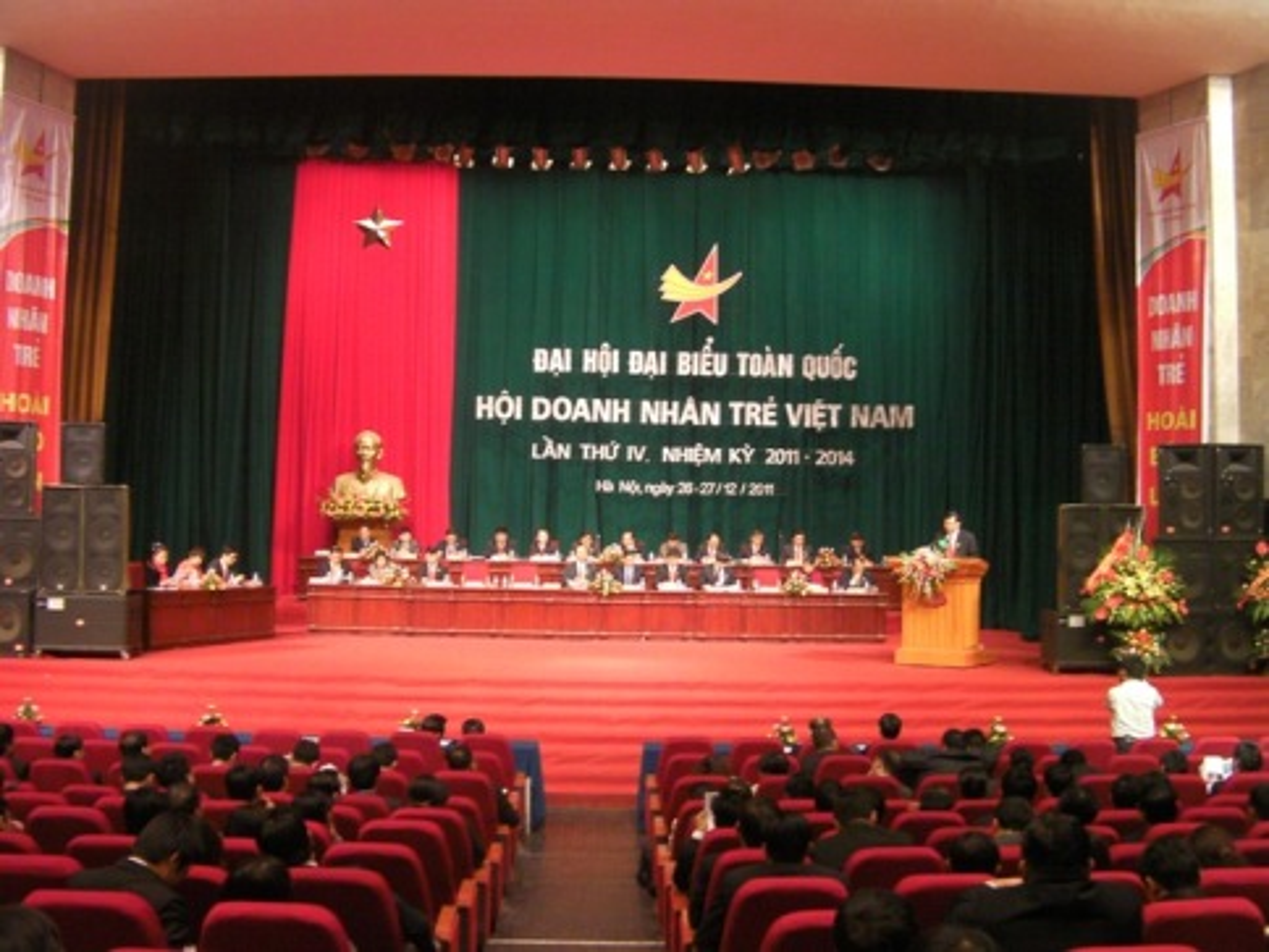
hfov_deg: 49.0
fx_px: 1393
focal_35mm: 38
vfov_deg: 37.7
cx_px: 634
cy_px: 476
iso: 200
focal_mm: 6.8
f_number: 3.5
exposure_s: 1/6.9
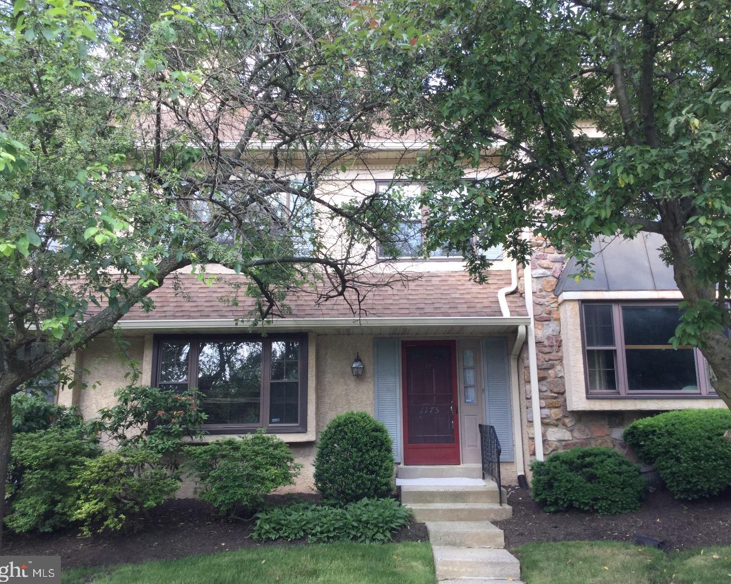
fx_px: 714
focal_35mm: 33
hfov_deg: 54.2
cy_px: 289
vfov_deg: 44.5
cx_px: 363
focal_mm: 3.3
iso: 25
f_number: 2.4
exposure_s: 1/172
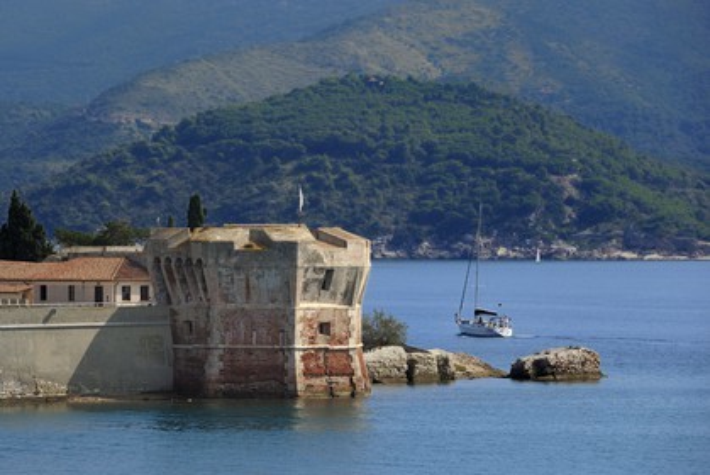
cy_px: 238
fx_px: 3947
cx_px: 355
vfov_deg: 6.9
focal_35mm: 200
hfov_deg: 10.3
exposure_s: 1/250
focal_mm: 200
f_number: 9
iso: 200
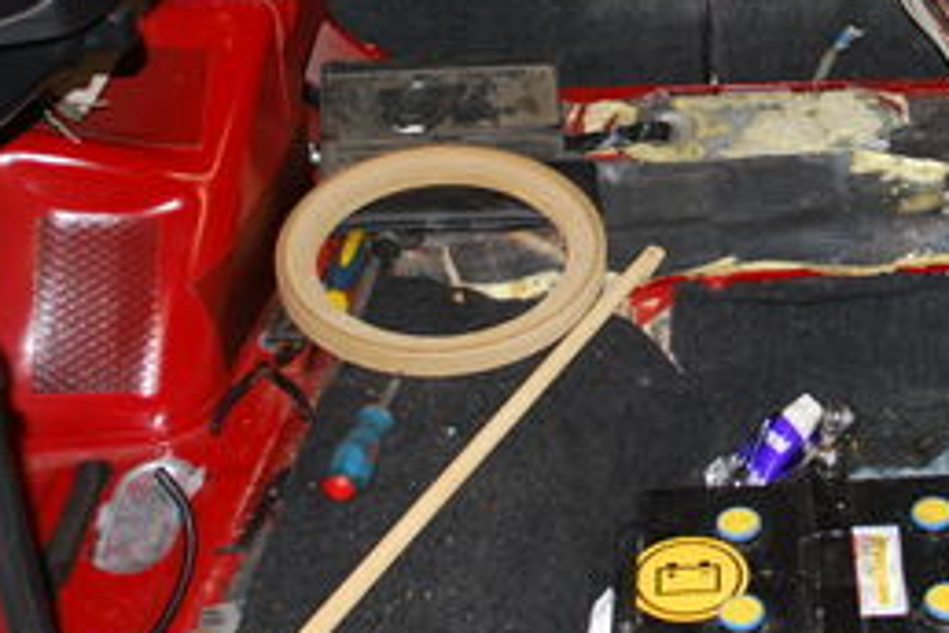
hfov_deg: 28.5
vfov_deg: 20.1
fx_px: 1766
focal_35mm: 67
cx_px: 909
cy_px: 121
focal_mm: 18
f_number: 3.8
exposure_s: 1/60
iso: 200
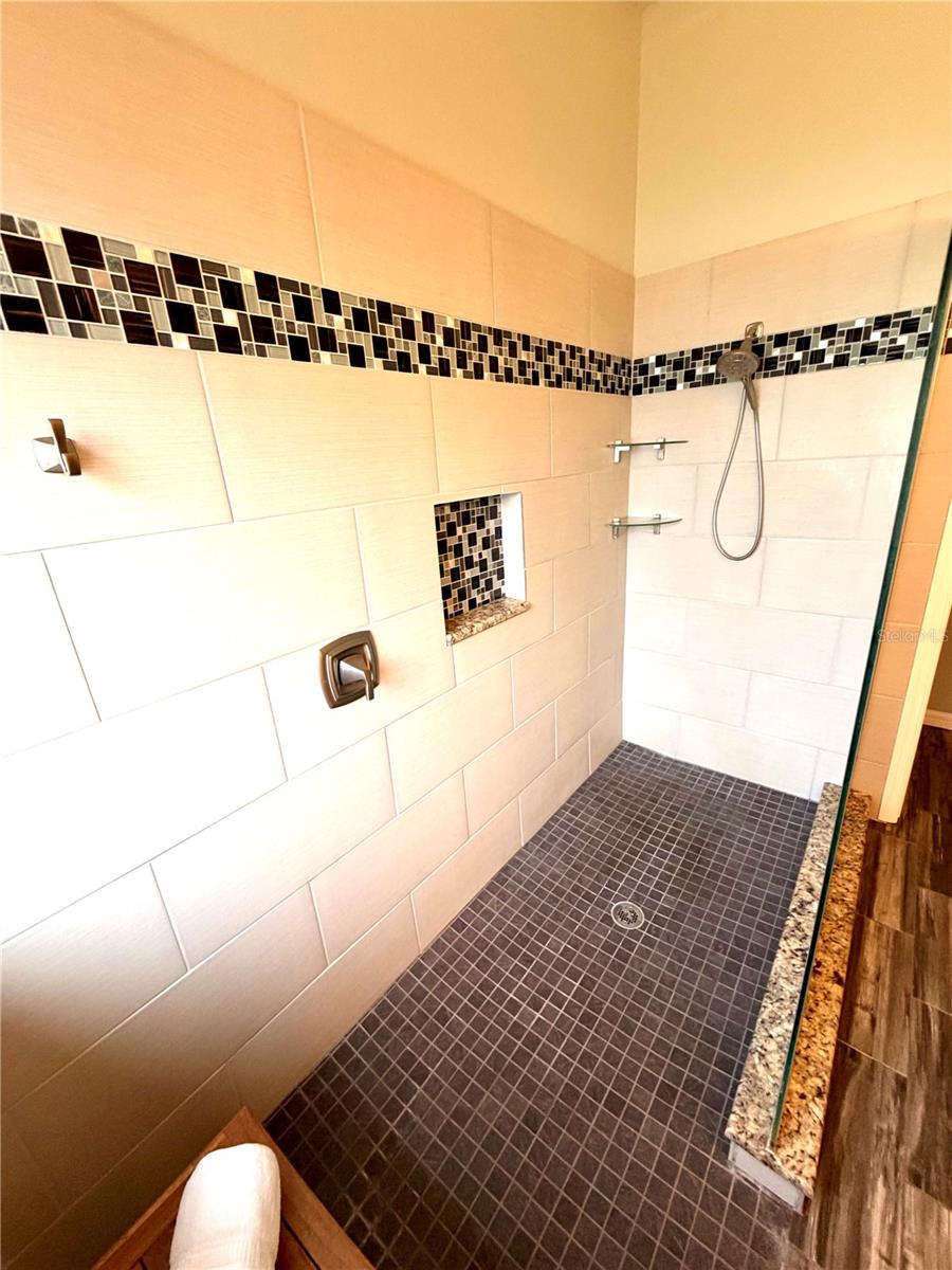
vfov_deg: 102.1
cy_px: 635
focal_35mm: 14
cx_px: 476
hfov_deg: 85.7
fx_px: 513
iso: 160
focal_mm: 2.22
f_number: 2.2
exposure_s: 1/60
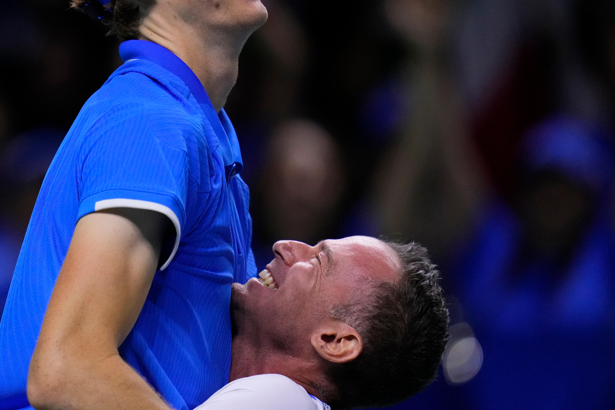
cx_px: 104
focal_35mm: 687
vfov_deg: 2.0
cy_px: 177
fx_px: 11736
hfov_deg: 3.0
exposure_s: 1/2000
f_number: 2.8
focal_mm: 400
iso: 3200
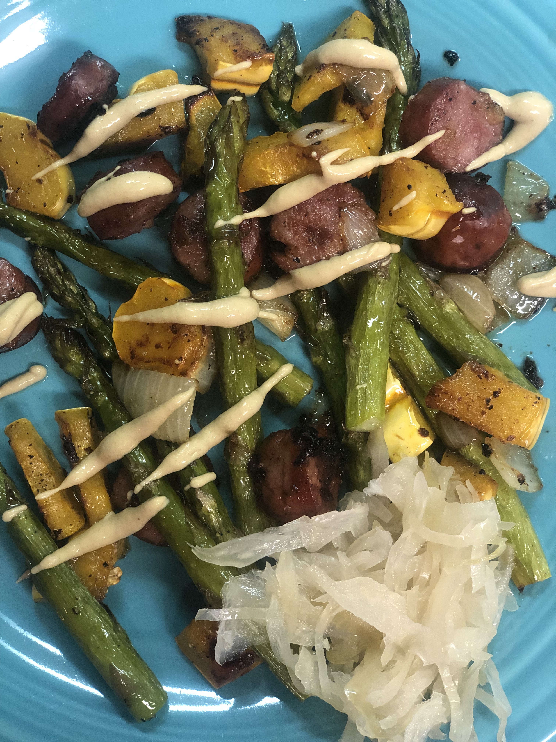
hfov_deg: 28.0
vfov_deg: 36.8
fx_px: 1114
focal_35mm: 52
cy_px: 371
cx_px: 278
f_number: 2.4
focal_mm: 6
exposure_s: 1/24
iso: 160
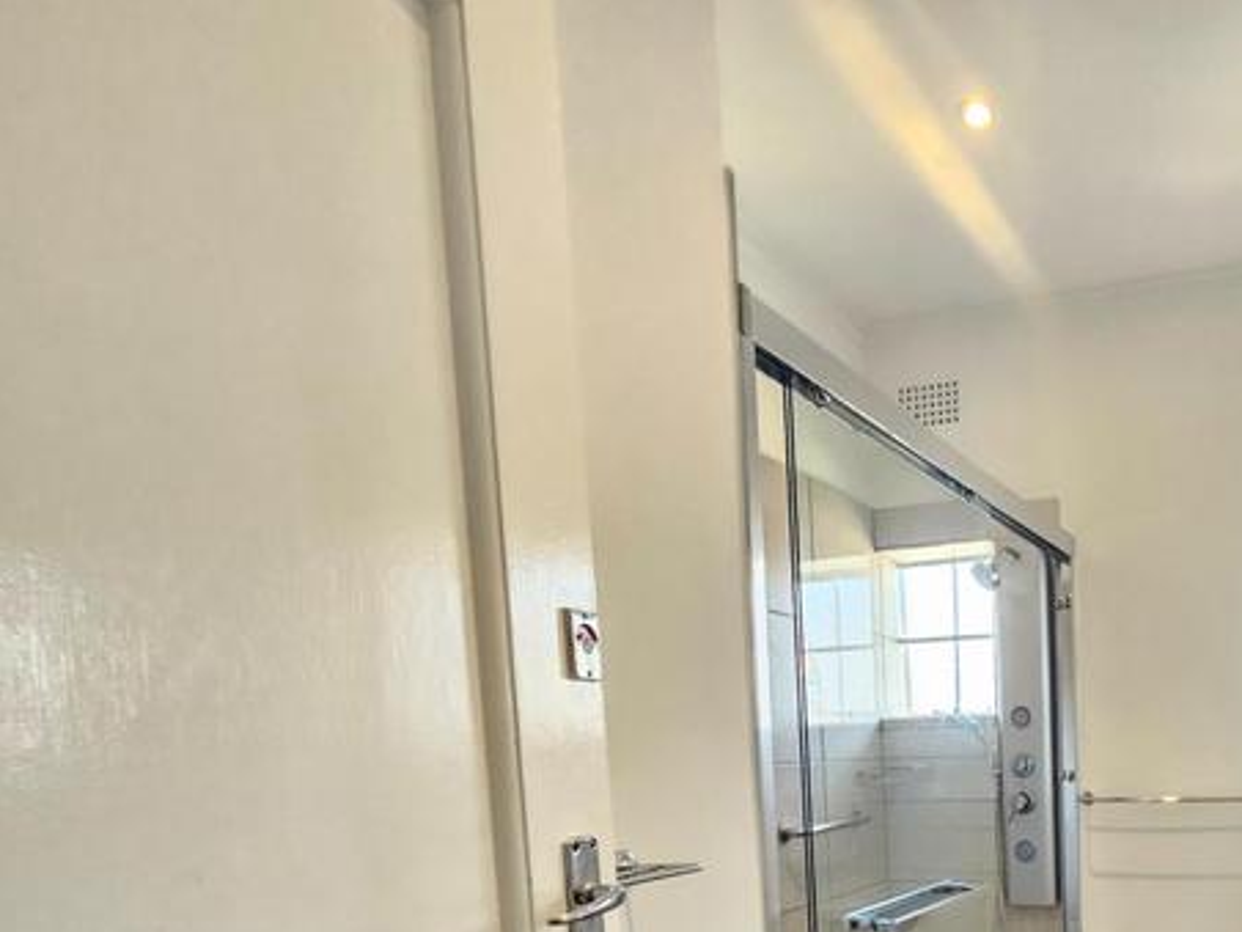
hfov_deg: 64.9
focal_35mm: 23
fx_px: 825
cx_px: 1050
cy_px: 822
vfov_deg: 52.5
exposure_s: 1/71
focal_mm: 2.2
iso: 400
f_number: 2.2
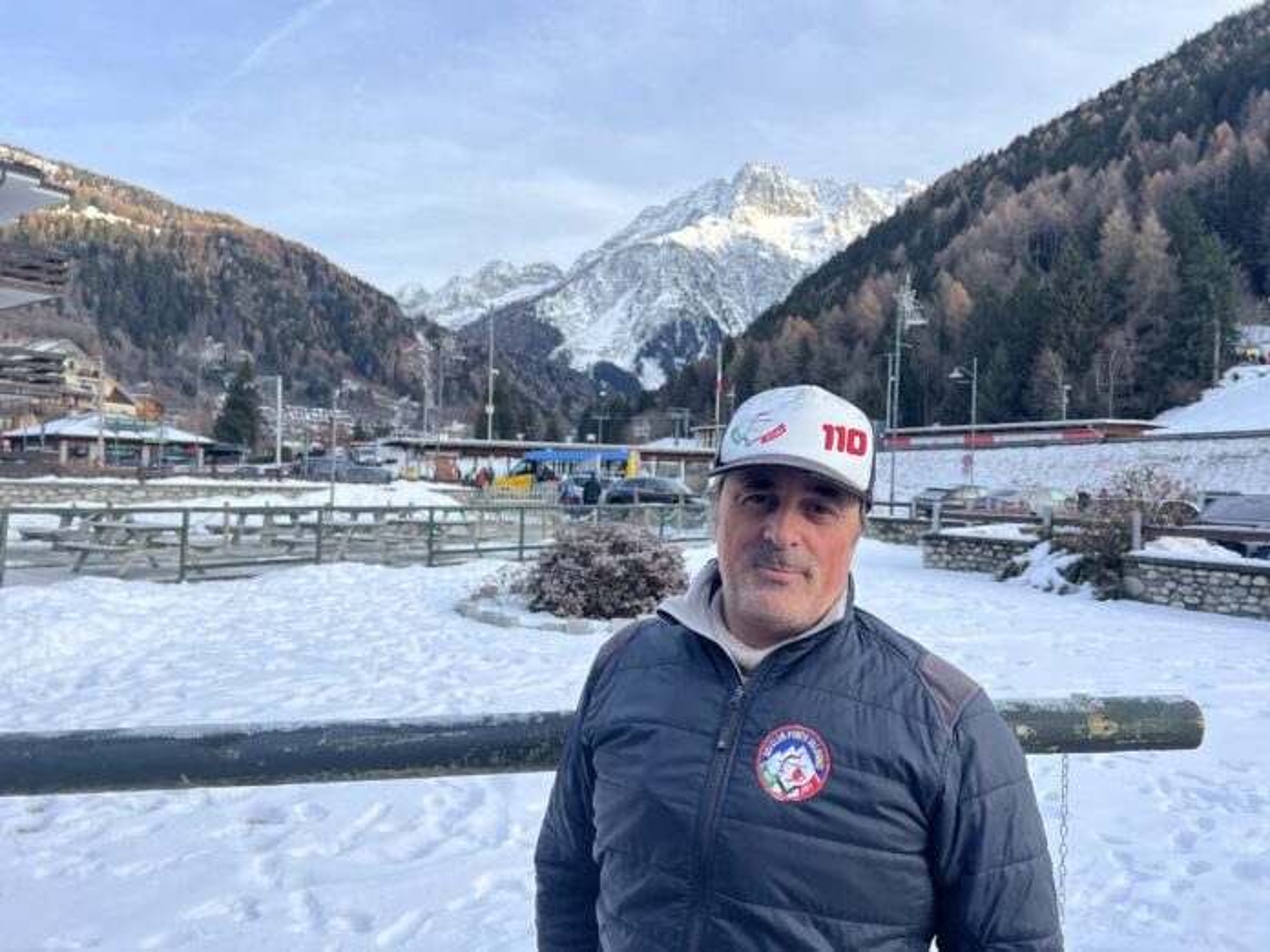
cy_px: 476
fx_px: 954
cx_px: 635
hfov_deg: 67.3
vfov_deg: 53.1
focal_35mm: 26
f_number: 1.5
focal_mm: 5.7
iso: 50
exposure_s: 1/924
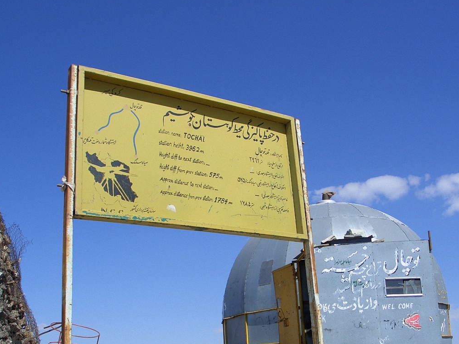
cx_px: 232
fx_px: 557
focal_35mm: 42
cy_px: 215
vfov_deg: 34.2
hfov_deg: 44.8
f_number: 5.6
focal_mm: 7.1
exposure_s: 1/500
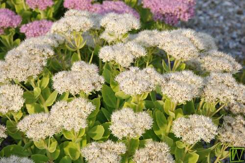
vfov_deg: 9.6
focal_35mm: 142
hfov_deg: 14.4
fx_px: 969
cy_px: 82
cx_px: 122
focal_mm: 95
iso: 200
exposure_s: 1/320
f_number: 9
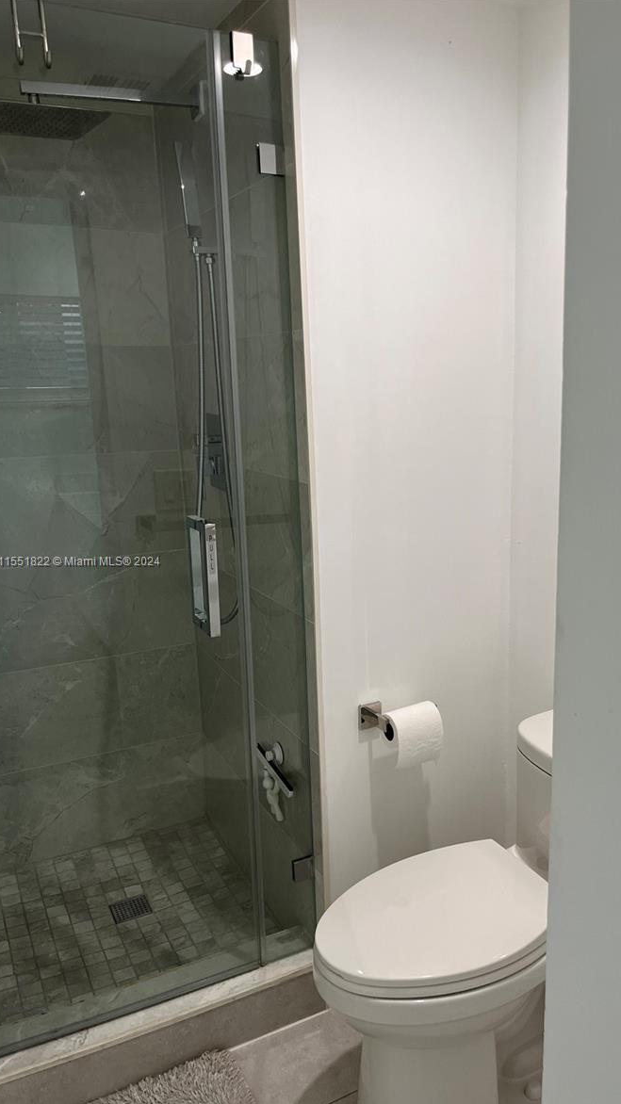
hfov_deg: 39.7
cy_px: 562
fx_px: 849
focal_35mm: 29
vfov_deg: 66.1
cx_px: 412
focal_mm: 5.1
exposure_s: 1/120
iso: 64
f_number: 1.6
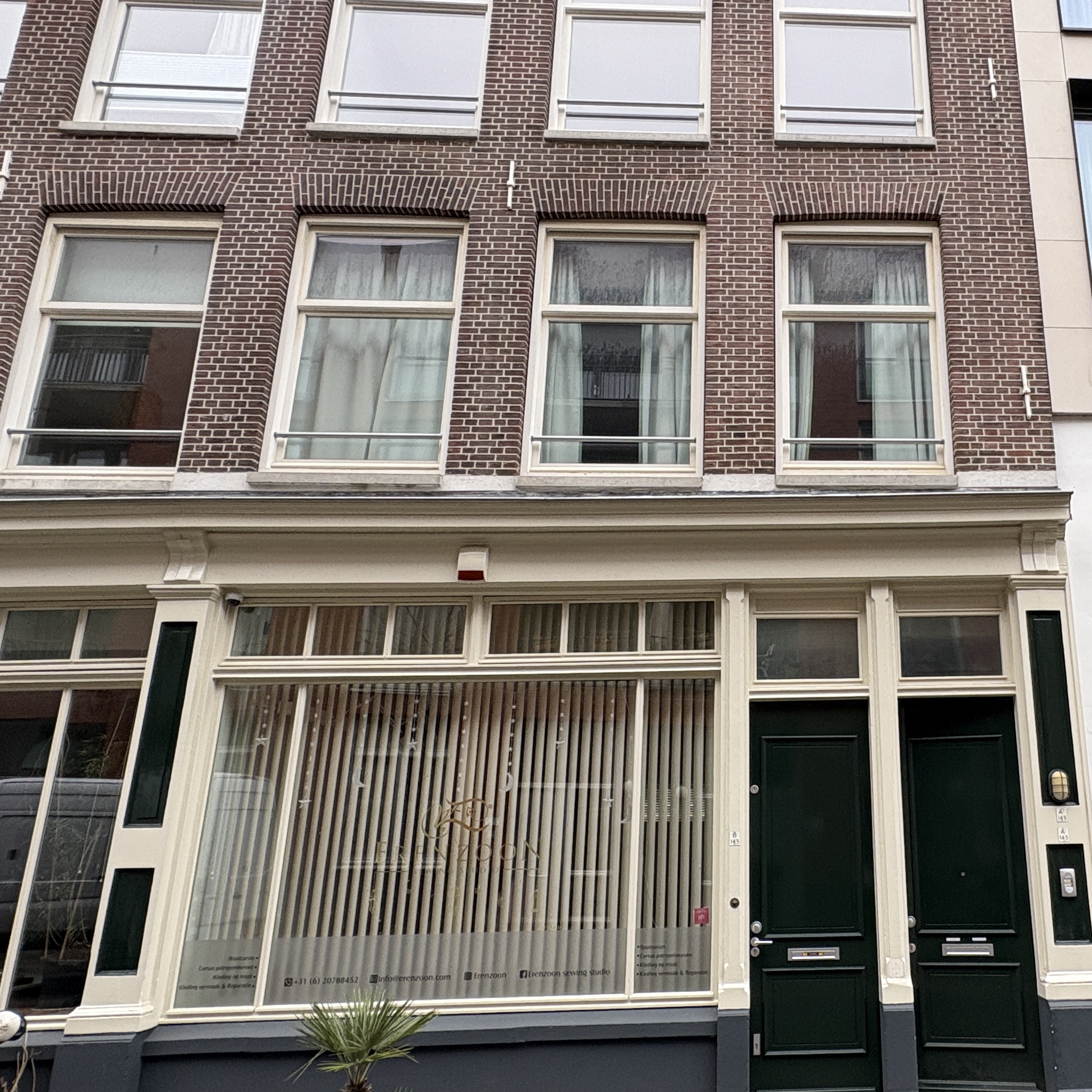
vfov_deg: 60.9
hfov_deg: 58.2
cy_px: 580
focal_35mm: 26
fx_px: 928
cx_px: 801
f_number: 2.2
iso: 64
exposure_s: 1/99
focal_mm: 2.22
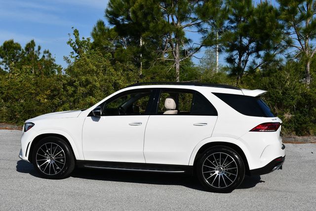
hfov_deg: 35.6
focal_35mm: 56
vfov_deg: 24.2
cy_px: 106
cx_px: 158
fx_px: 492
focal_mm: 28
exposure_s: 1/400
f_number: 10
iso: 100
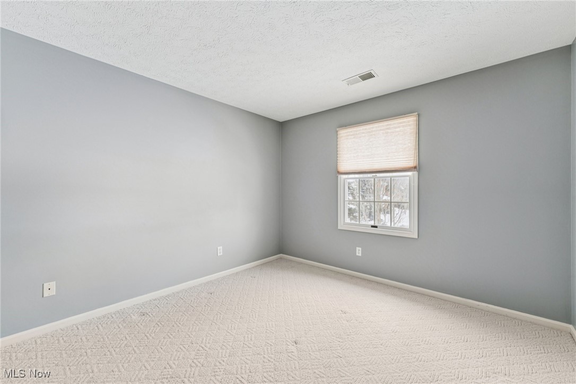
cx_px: 288
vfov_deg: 81.2
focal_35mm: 14
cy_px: 192
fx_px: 224
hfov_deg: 104.3
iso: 200
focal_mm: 14
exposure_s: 1/15
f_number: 4
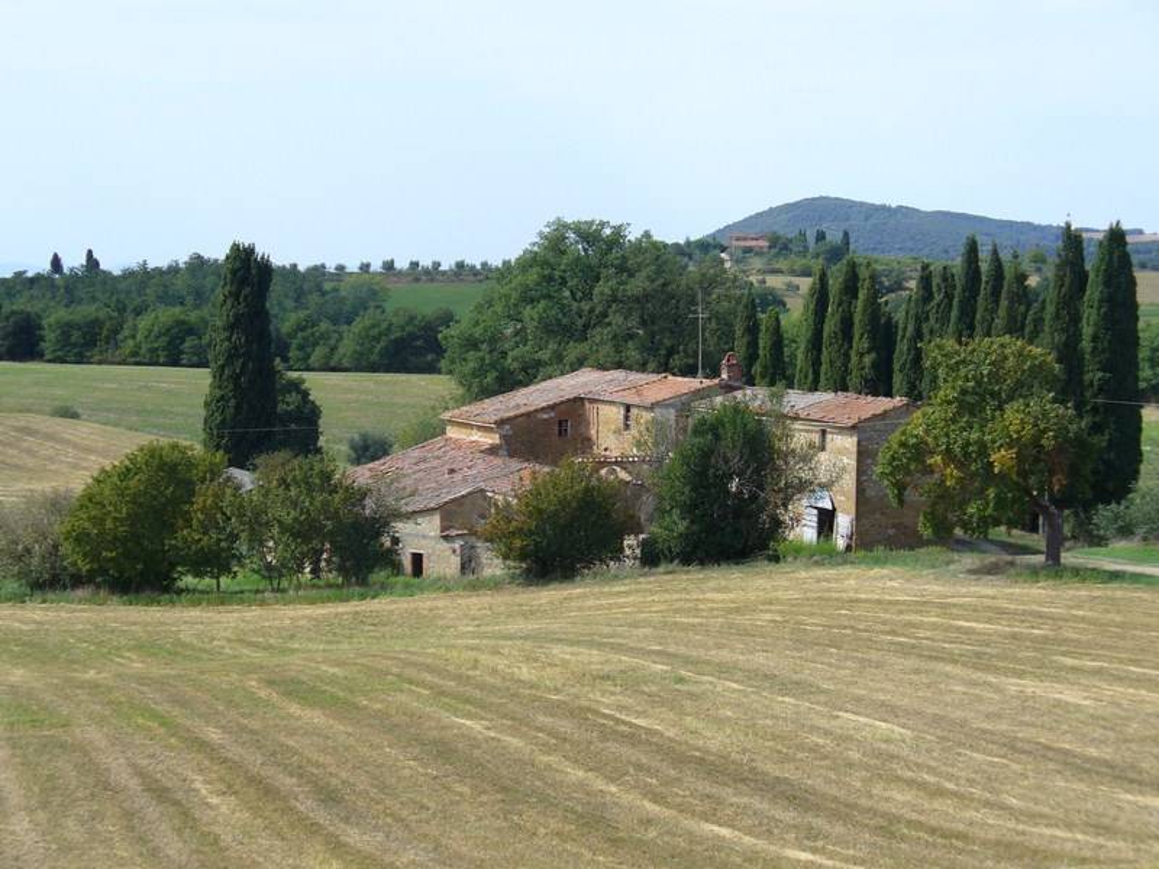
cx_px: 580
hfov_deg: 25.0
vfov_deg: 18.9
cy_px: 434
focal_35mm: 78
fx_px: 2612
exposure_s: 1/640
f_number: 3.3
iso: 80
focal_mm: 12.8
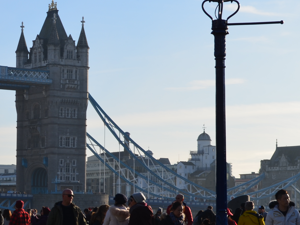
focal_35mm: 137
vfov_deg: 10.8
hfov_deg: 14.2
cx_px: 4
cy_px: 128
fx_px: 1187
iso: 100
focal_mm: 40
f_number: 11
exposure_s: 1/160
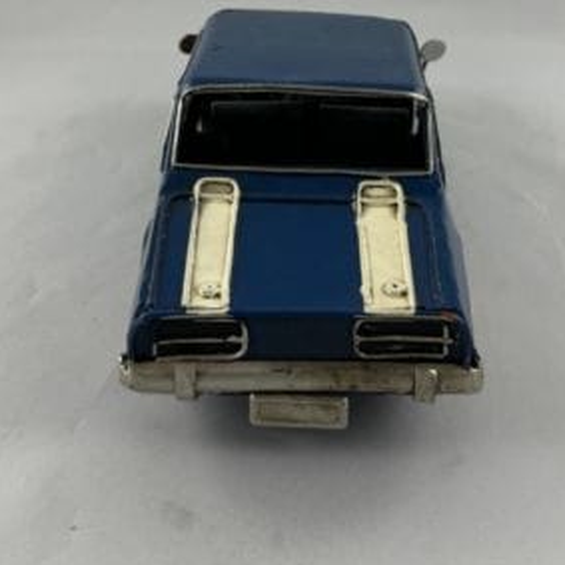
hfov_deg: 34.0
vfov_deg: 32.8
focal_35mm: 50
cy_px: 89
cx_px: 317
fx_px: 923
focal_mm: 6.86
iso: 64
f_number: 1.78
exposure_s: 1/121
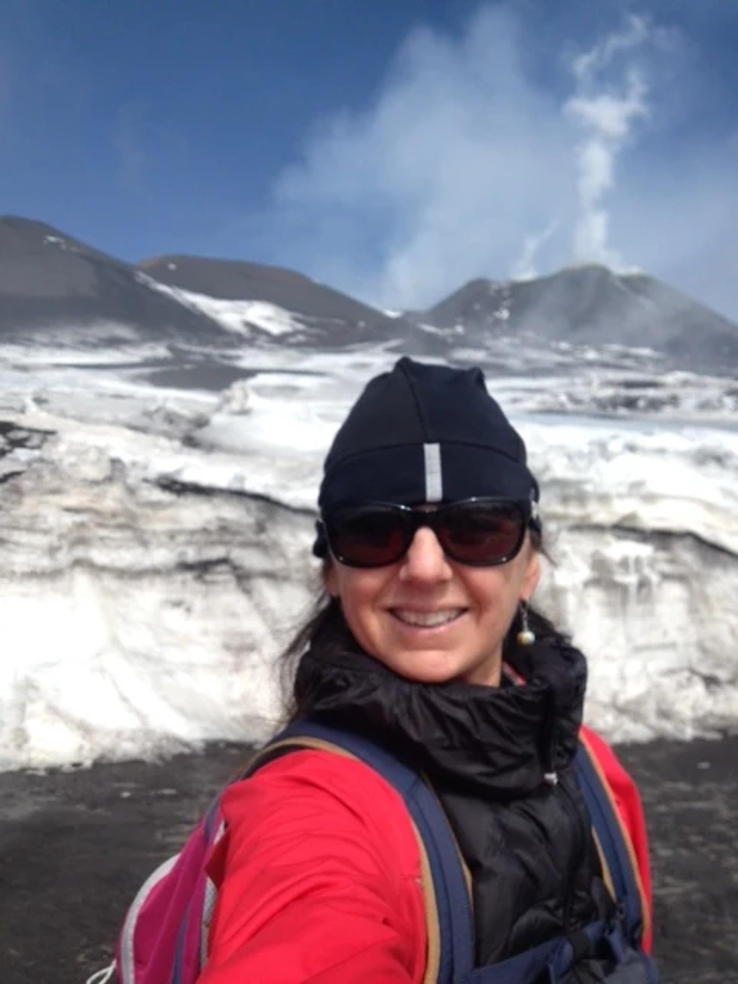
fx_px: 995
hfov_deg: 40.7
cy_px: 492
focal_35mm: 35
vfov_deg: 52.6
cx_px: 369
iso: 50
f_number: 2.4
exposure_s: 1/2208
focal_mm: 4.28
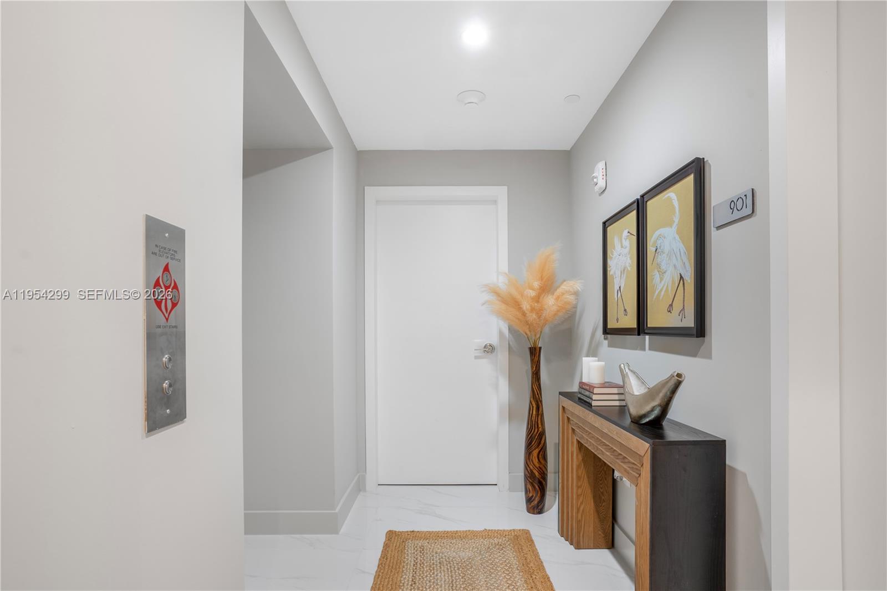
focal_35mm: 18
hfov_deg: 90.0
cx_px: 444
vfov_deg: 67.3
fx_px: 443
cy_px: 296
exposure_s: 4
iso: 125
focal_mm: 18
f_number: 8
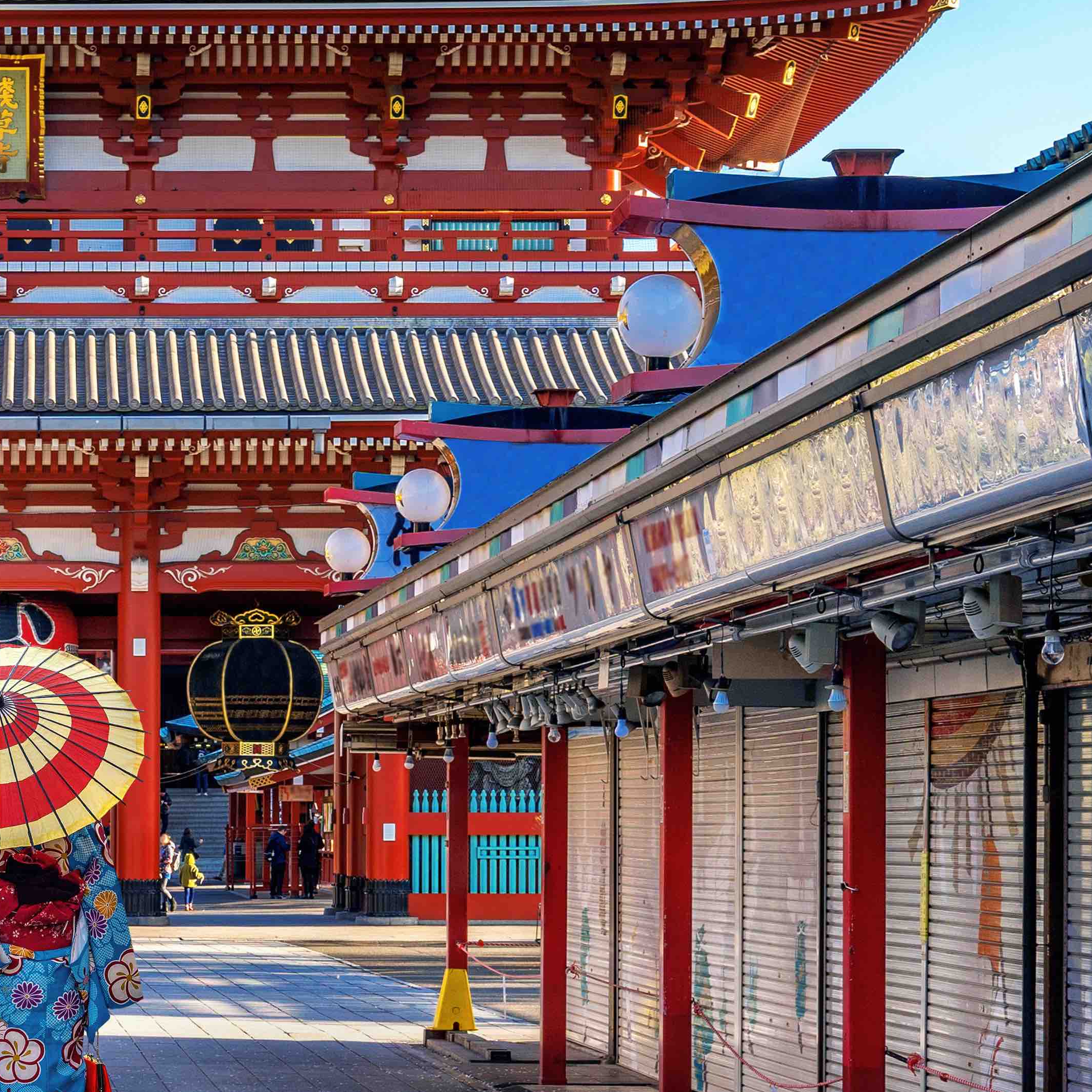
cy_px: 322
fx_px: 3747
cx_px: -11
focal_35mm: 105
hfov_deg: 16.2
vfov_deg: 16.5
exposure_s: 1/80
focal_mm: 44
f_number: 9
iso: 100
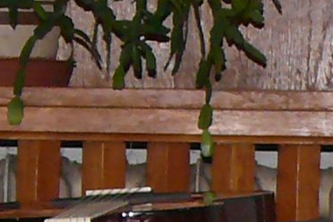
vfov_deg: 2.2
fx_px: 5820
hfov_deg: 3.2
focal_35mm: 629
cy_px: 541
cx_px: -405
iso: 200
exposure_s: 1/125
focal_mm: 14.1
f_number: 3.2
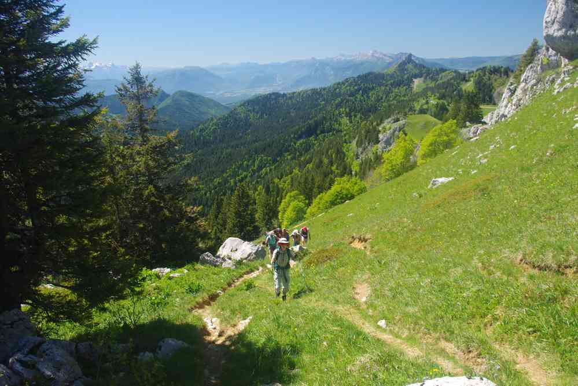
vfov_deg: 41.7
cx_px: 289
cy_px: 193
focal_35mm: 32
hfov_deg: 59.5
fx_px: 506
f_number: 11
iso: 200
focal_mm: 21
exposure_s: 1/50
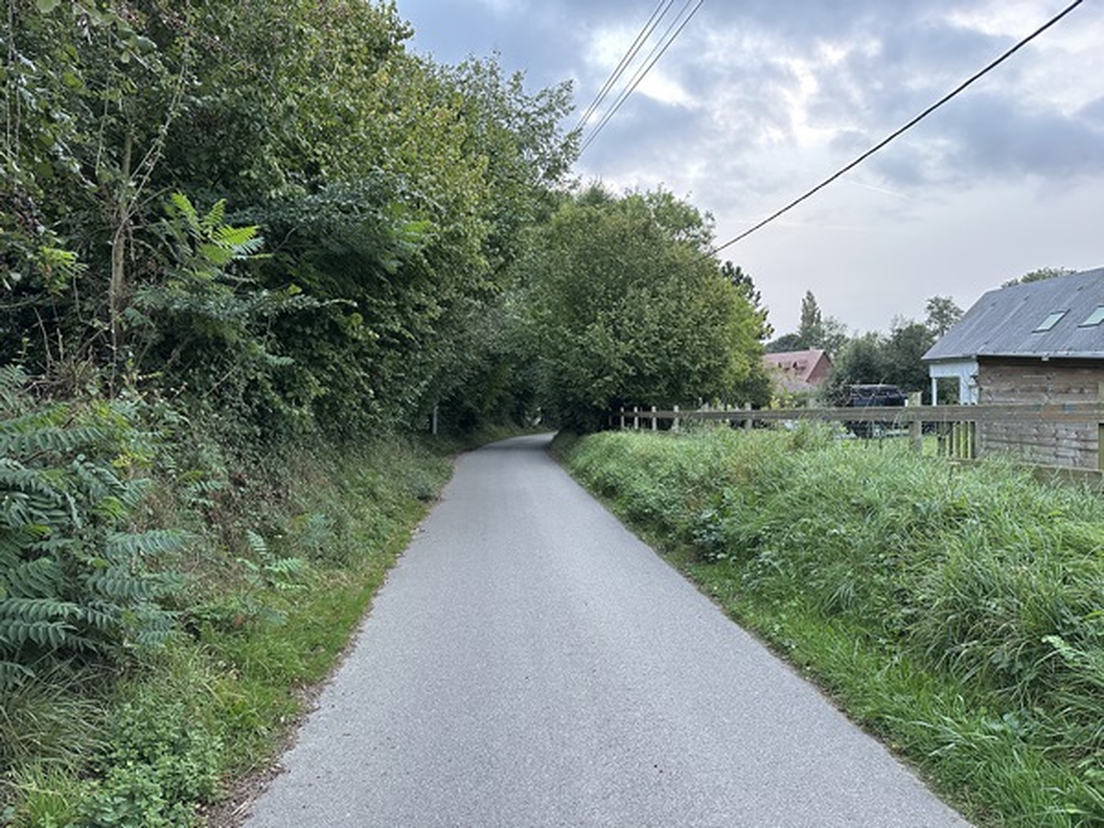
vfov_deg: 56.8
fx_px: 765
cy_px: 414
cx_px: 552
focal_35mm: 24
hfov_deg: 71.6
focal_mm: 6.86
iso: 250
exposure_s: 1/60
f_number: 1.78
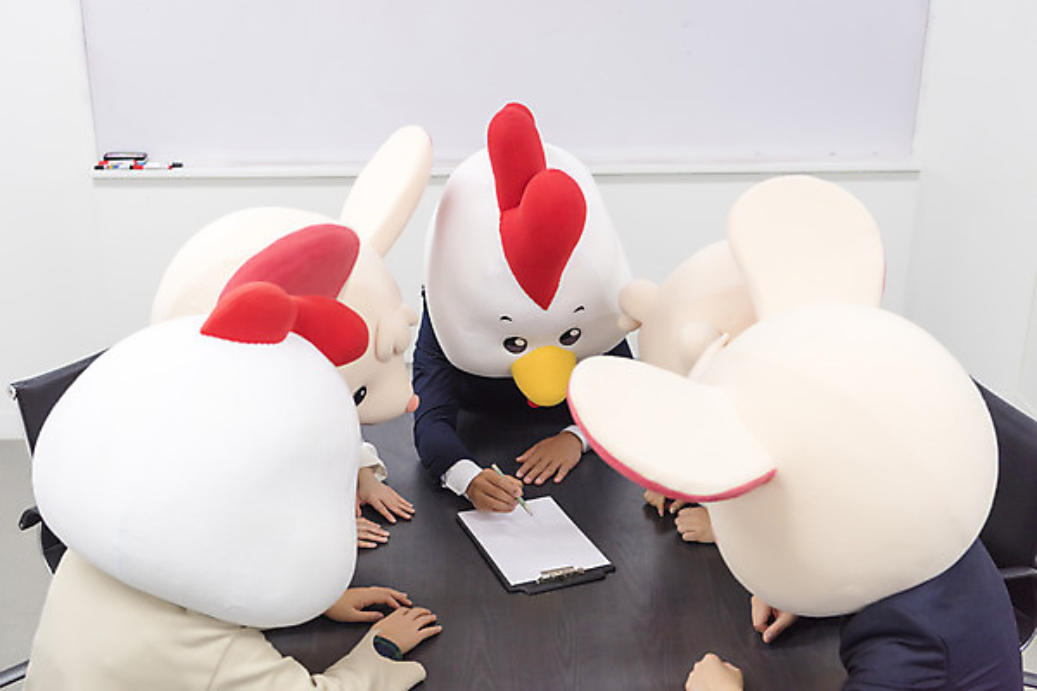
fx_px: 1383
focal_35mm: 48
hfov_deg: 41.1
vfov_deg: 28.1
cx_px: 518
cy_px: 346
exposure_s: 1/200
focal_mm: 48
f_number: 2.8
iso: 500
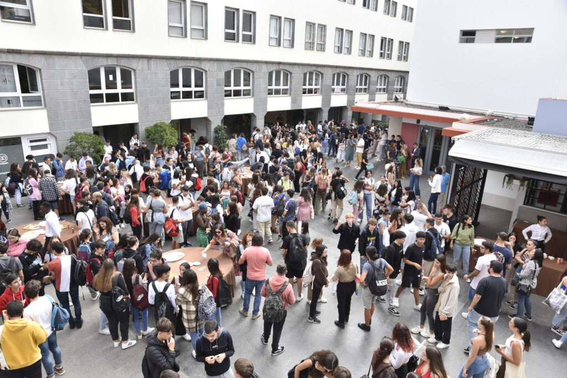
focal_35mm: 24
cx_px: 284
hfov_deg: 73.7
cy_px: 189
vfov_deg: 53.1
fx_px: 378
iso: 250
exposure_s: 1/200
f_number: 8
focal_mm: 24
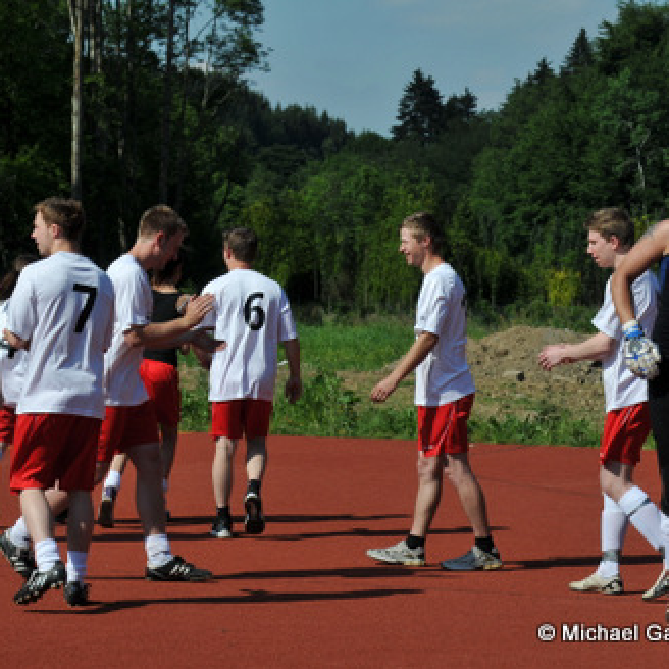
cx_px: 243
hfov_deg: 12.8
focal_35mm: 136
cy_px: 334
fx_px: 2974
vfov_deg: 12.8
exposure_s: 1/1000
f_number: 8
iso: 200
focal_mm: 70
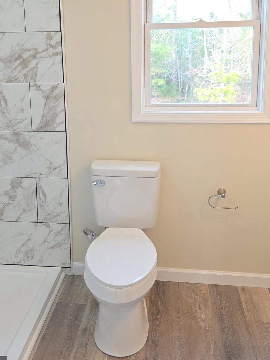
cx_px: 123
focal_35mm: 35
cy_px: 111
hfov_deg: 40.7
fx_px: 364
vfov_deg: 51.3
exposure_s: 1/120
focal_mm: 6.3
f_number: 1.7
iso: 80
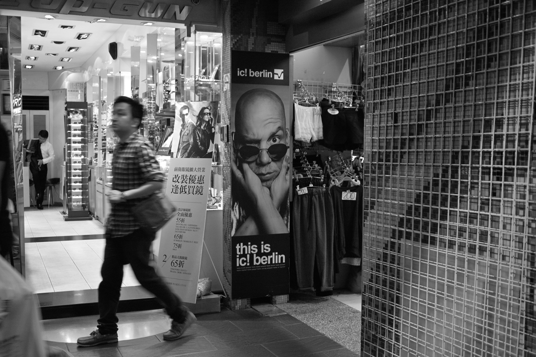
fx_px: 610
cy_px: 178
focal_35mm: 41
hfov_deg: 47.4
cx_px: 268
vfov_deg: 32.6
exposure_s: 1/30
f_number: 2.8
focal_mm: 24.2
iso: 800
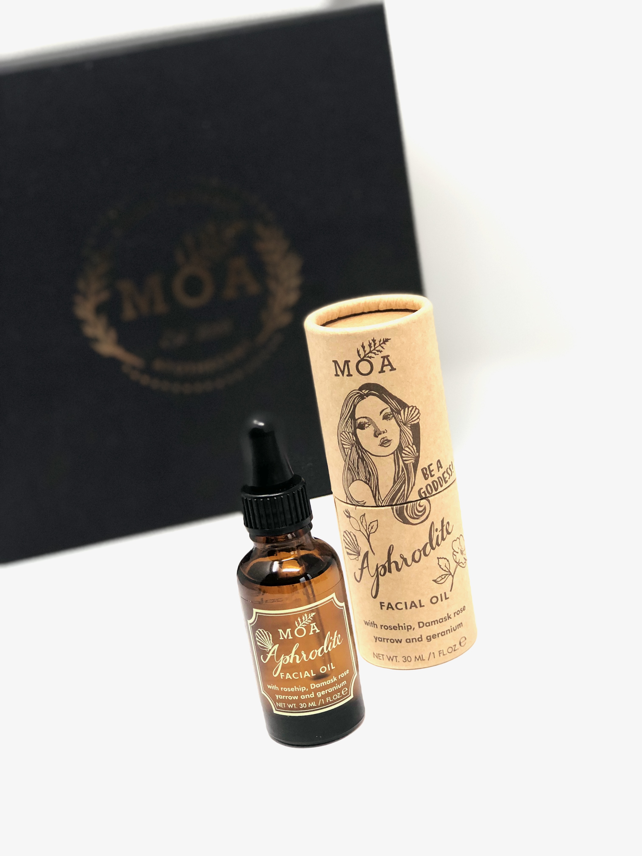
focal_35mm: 57
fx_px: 1410
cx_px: 321
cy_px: 428
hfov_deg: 25.7
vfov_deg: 33.8
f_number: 2.8
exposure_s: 1/60
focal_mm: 6.6
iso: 40
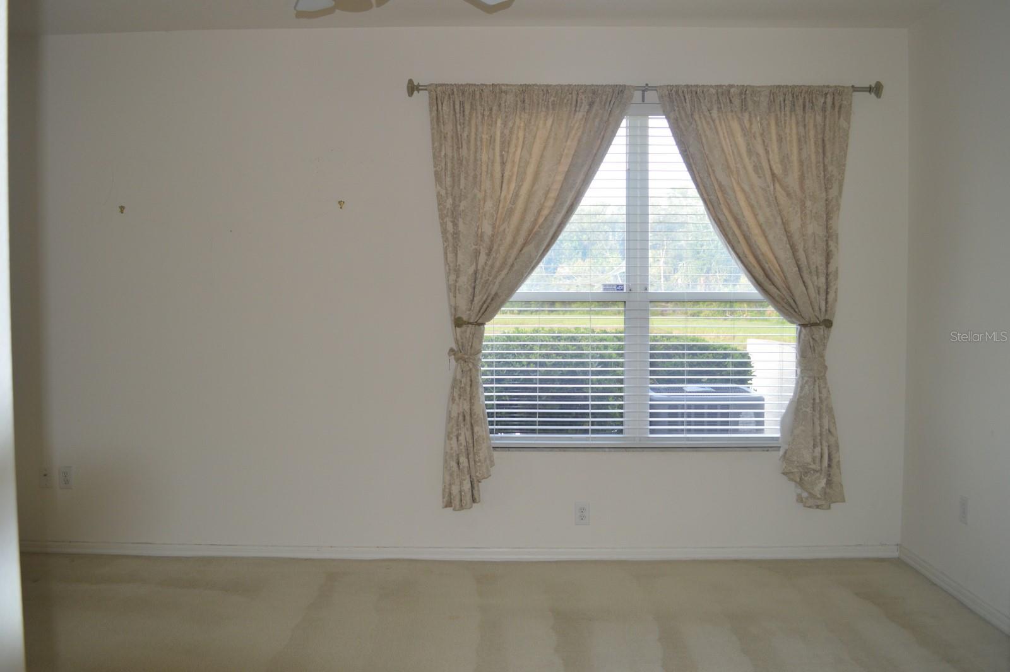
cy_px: 336
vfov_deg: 47.9
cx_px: 505
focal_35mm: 27
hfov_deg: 67.4
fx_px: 757
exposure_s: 1/100
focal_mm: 18
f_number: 4
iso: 400
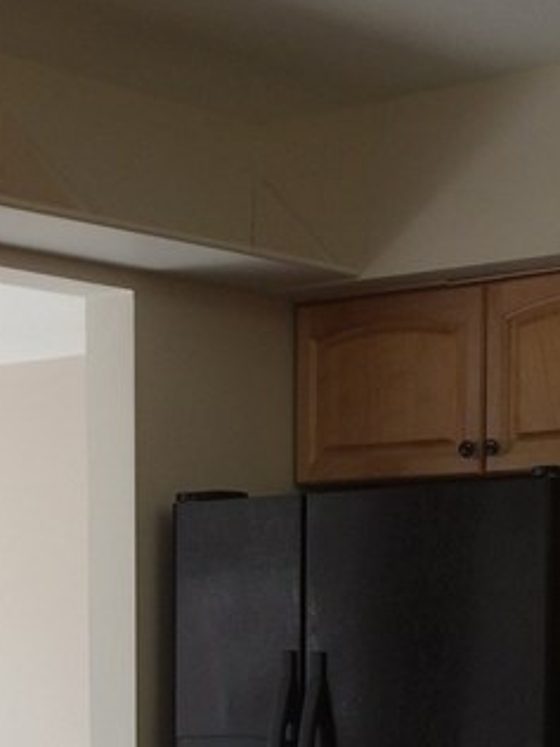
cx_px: 78
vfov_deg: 19.9
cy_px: 823
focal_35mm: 94
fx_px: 2028
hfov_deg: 15.6
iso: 64
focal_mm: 4.15
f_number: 2.2
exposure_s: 1/120
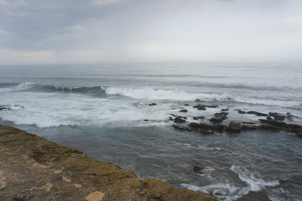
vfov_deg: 45.6
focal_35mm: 28
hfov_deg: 64.6
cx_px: 151
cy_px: 100
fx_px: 239
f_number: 8
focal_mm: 19
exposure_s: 1/160
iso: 200
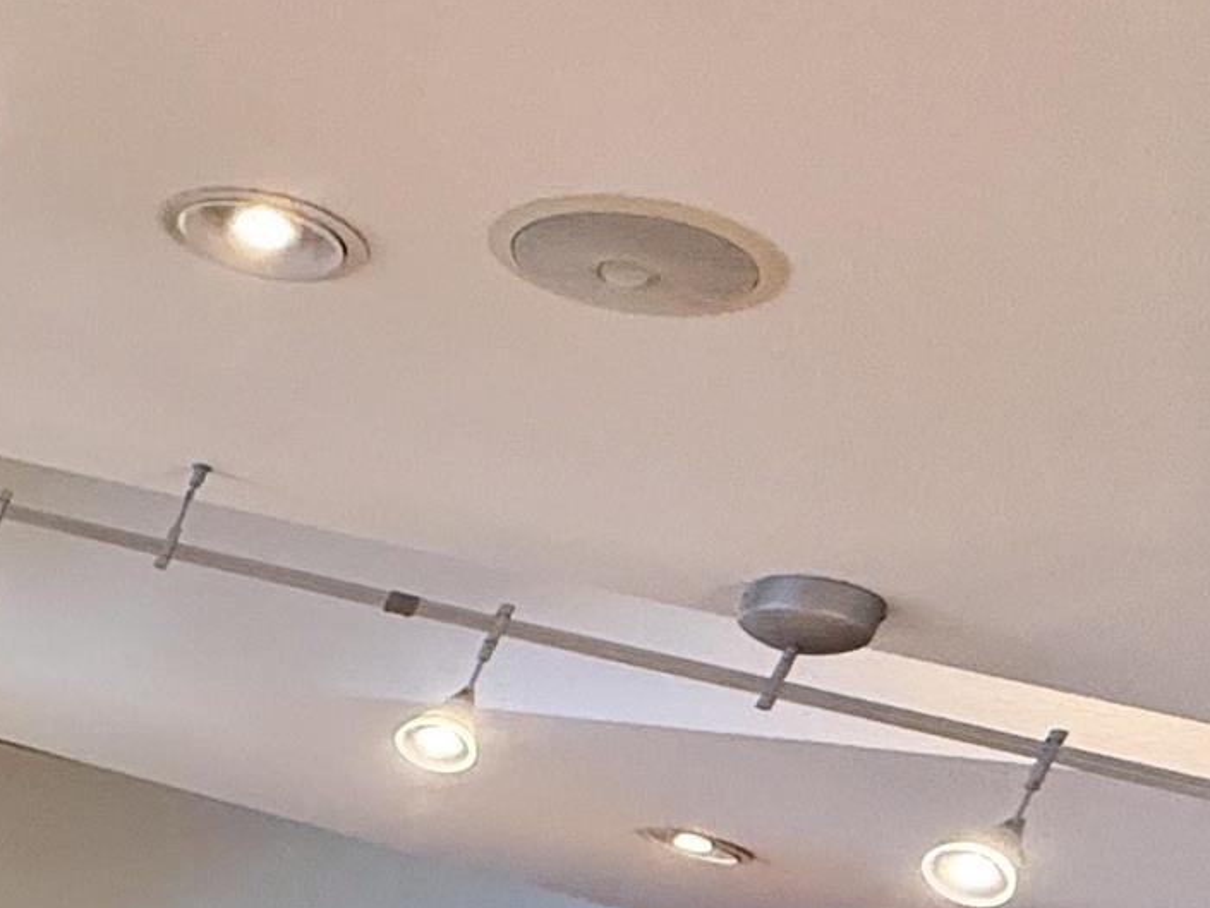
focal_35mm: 61
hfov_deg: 22.7
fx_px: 2133
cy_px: 1392
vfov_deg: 20.3
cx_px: -808
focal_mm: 2.22
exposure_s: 1/120
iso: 320
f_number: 2.2
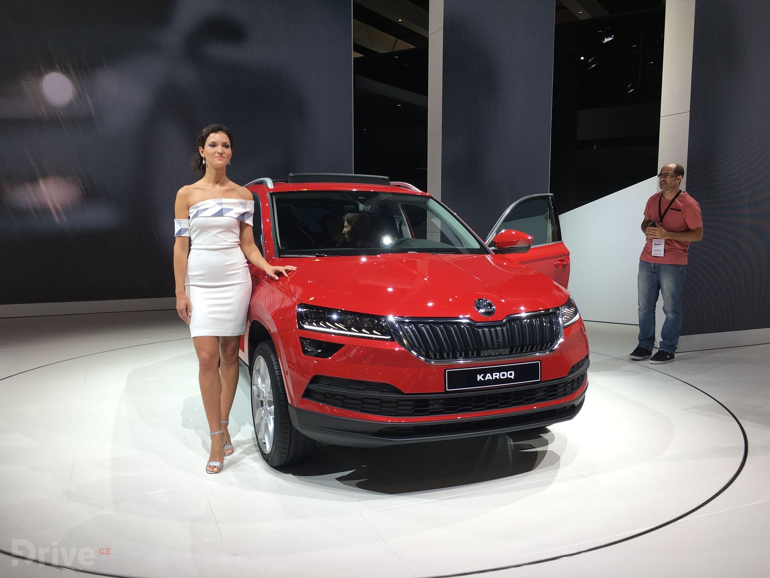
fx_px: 645
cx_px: 385
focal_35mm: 29
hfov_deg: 61.7
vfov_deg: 48.2
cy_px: 289
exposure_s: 1/103
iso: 25
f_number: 2.2
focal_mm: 4.15
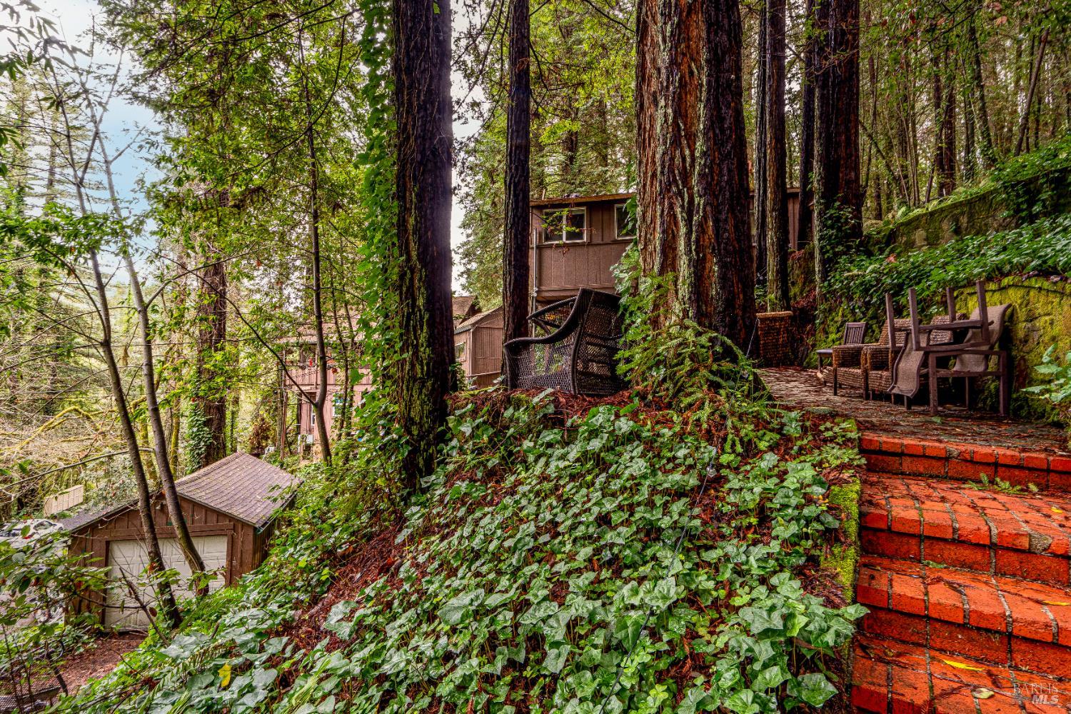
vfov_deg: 67.4
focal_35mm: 18
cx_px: 536
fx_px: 535
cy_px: 357
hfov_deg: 90.0
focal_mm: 18
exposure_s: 1/5
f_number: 11
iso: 400
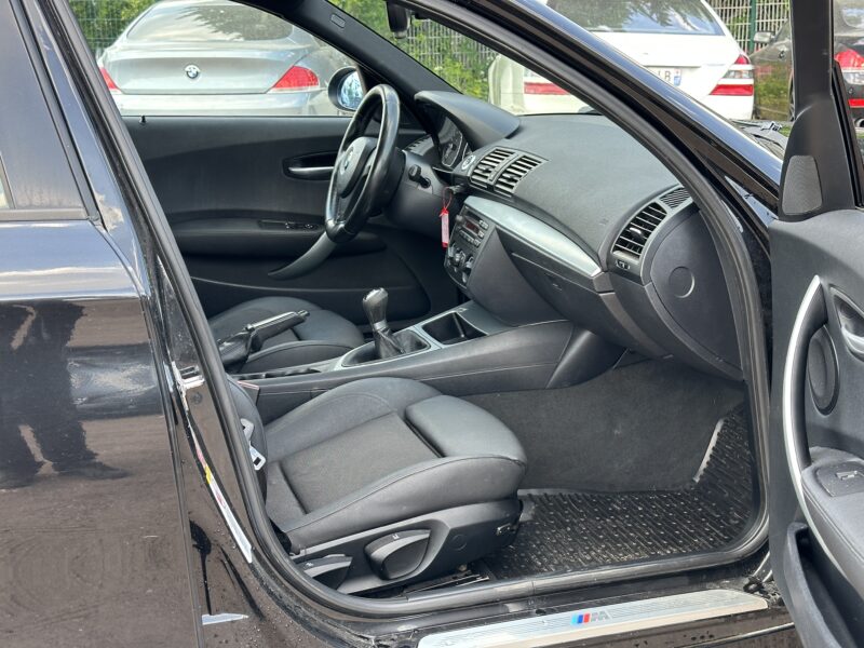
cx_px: 432
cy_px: 324
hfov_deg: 39.7
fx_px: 1198
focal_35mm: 48
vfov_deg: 30.3
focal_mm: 6.86
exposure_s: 1/163
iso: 64
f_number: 1.78
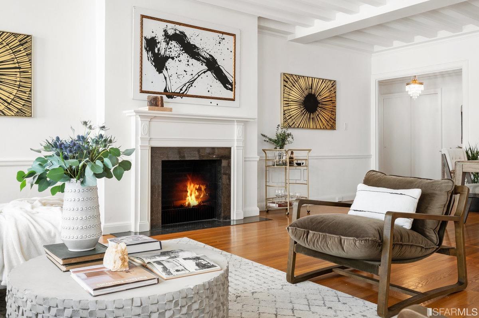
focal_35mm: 30
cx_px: 240
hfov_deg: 62.0
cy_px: 159
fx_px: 399
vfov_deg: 43.5
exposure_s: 1/13
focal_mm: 30
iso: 400
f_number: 9
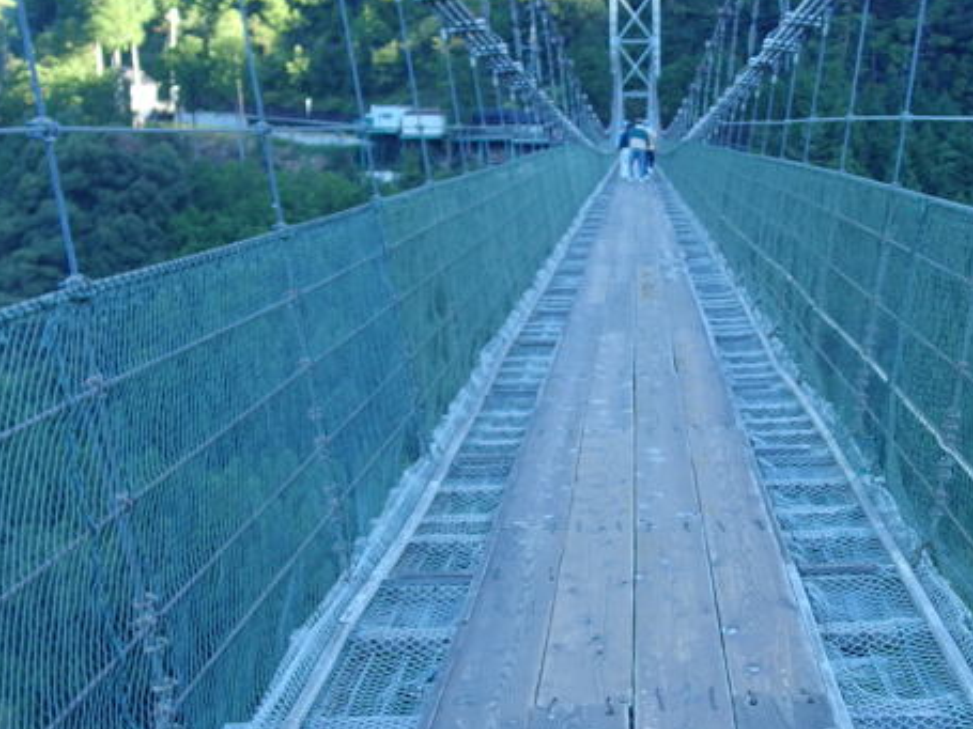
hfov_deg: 30.4
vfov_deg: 23.2
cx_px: 674
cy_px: 498
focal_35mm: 63
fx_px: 1770
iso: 100
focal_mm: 6
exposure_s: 1/100
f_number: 2.2
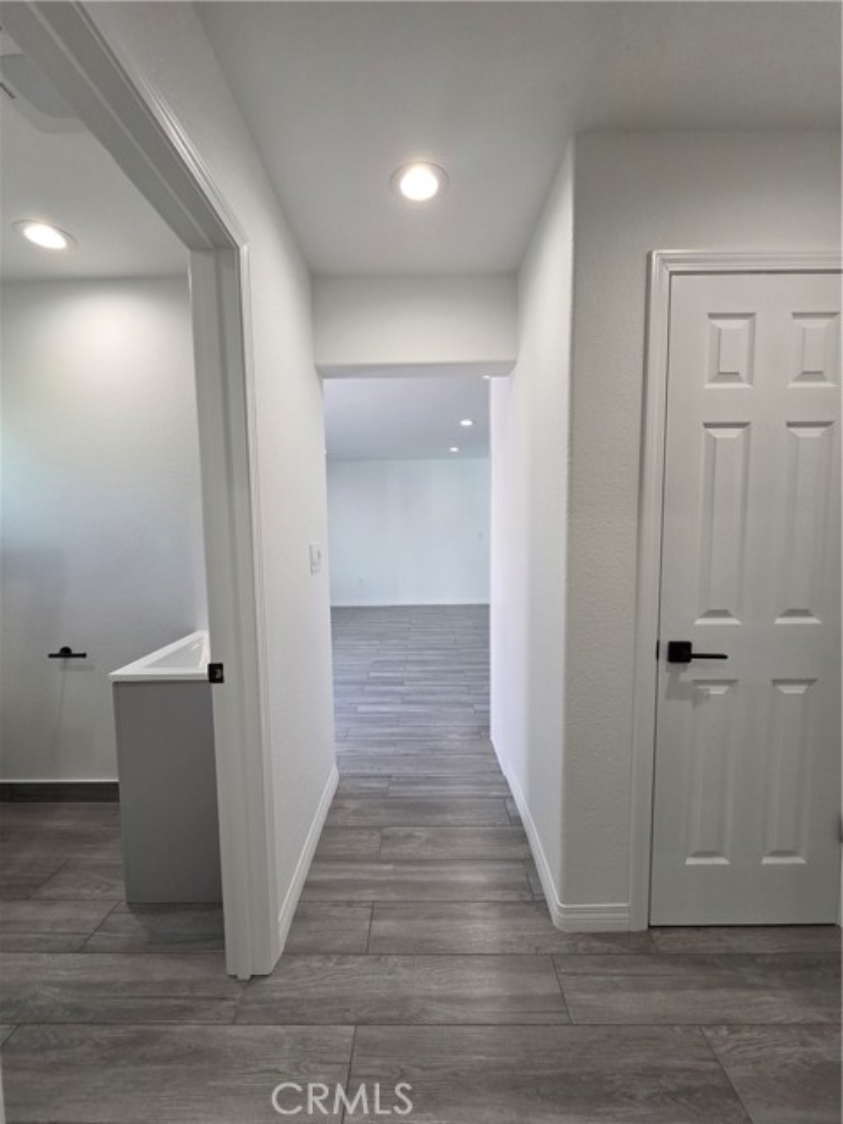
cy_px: 562
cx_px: 422
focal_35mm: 13
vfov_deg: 106.2
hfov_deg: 89.9
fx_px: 422
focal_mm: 2.2
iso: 200
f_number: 2.2
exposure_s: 1/120
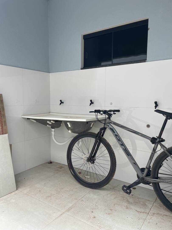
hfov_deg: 53.1
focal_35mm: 26
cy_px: 115
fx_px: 172
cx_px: 86
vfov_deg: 67.3
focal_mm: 4.2
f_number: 1.6
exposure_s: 1/169
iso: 32
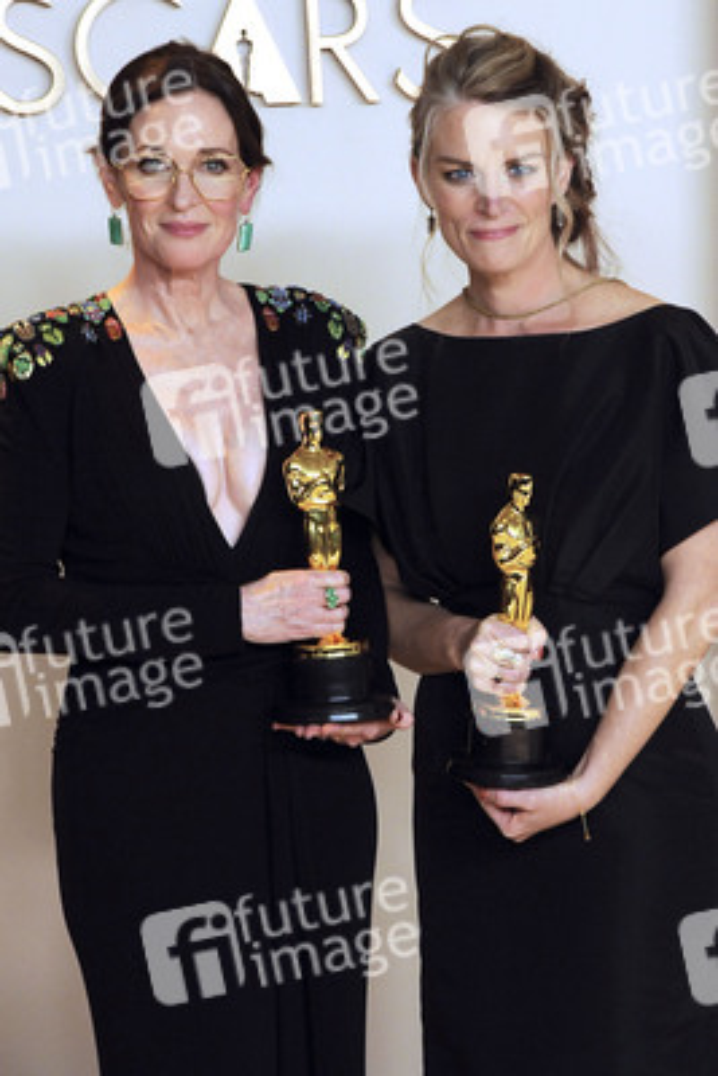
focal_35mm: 155
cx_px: 359
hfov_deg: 8.9
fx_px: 4633
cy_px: 538
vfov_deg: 13.2
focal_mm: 155
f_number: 5.6
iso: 2000
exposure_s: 1/200
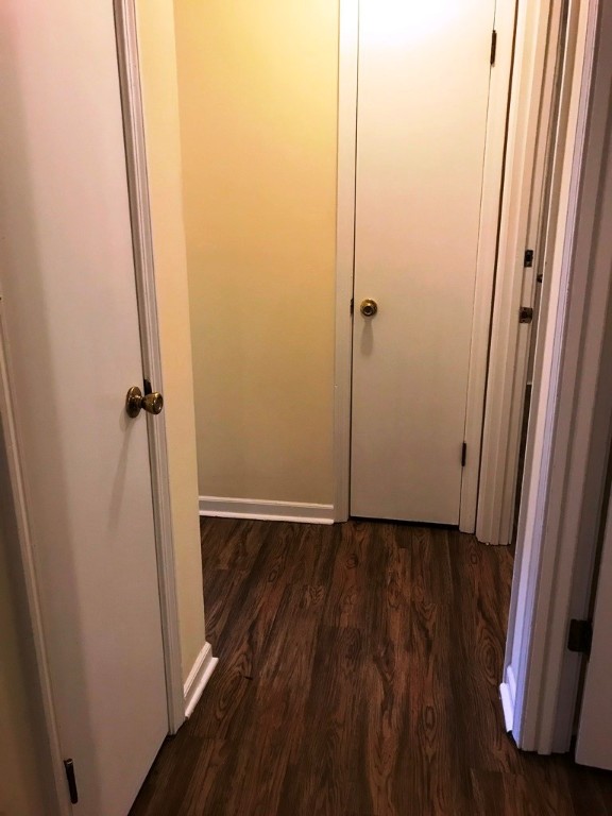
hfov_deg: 49.7
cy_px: 408
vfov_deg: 63.4
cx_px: 306
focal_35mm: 28
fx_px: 660
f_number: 1.8
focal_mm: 3.99
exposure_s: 1/15
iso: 50
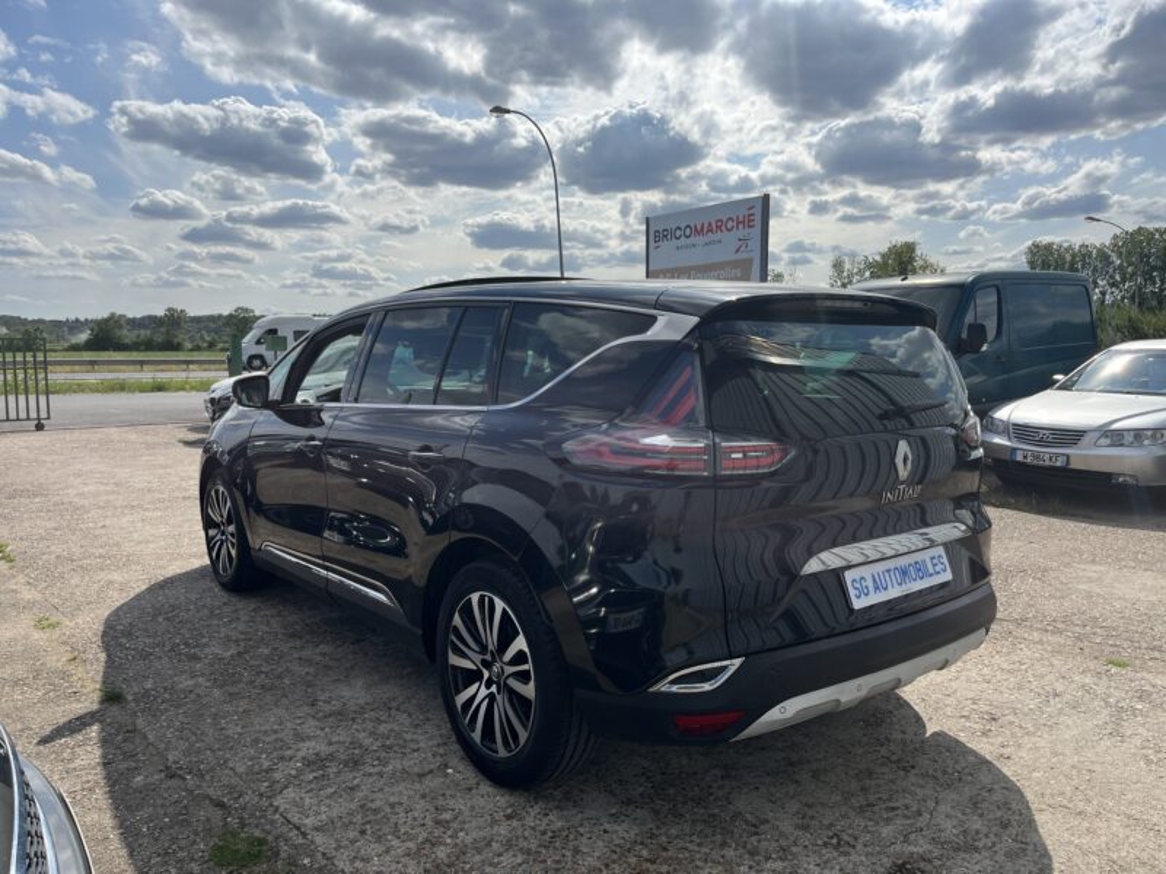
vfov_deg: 53.1
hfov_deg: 67.3
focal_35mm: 26
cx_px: 583
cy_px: 437
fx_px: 876
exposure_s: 1/5848
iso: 50
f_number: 1.6
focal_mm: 5.1
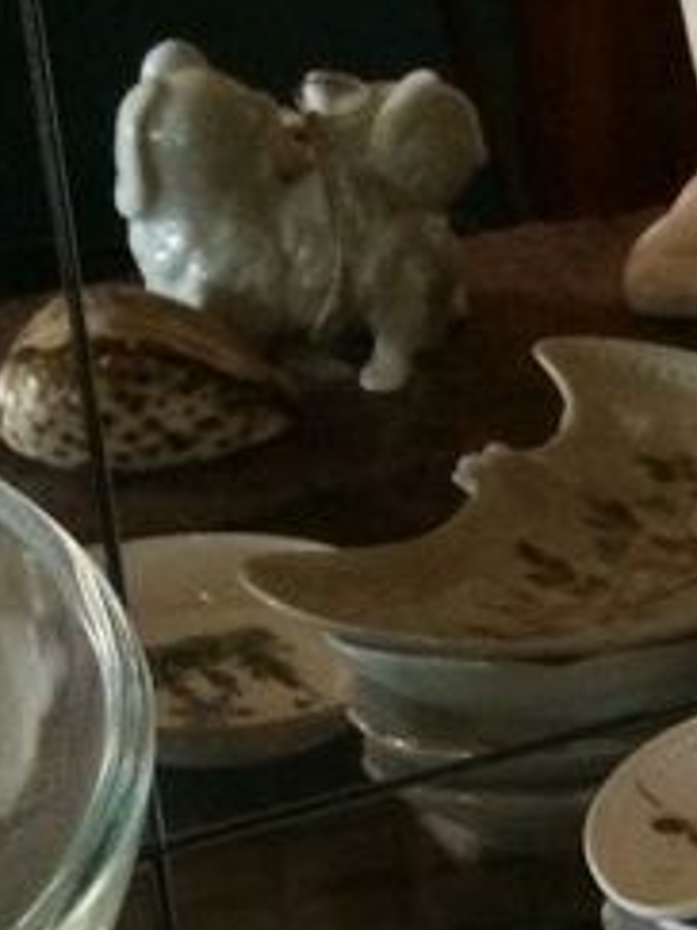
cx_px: 1072
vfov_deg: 16.6
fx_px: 2983
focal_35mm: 111
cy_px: 1253
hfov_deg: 12.6
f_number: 2.2
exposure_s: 1/30
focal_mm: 4.12
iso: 320
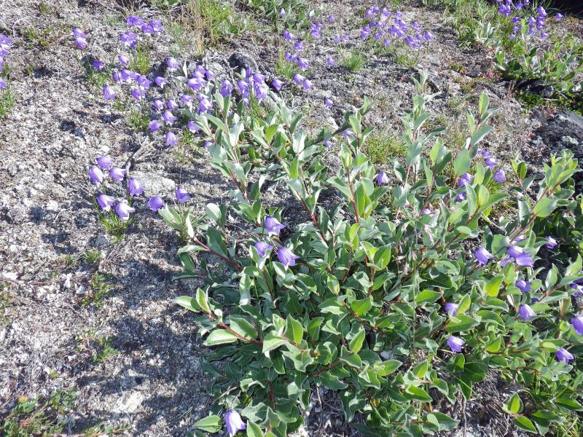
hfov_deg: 63.4
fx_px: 472
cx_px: 292
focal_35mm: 28
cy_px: 218
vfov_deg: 49.7
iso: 125
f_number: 4.2
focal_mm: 5
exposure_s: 1/400
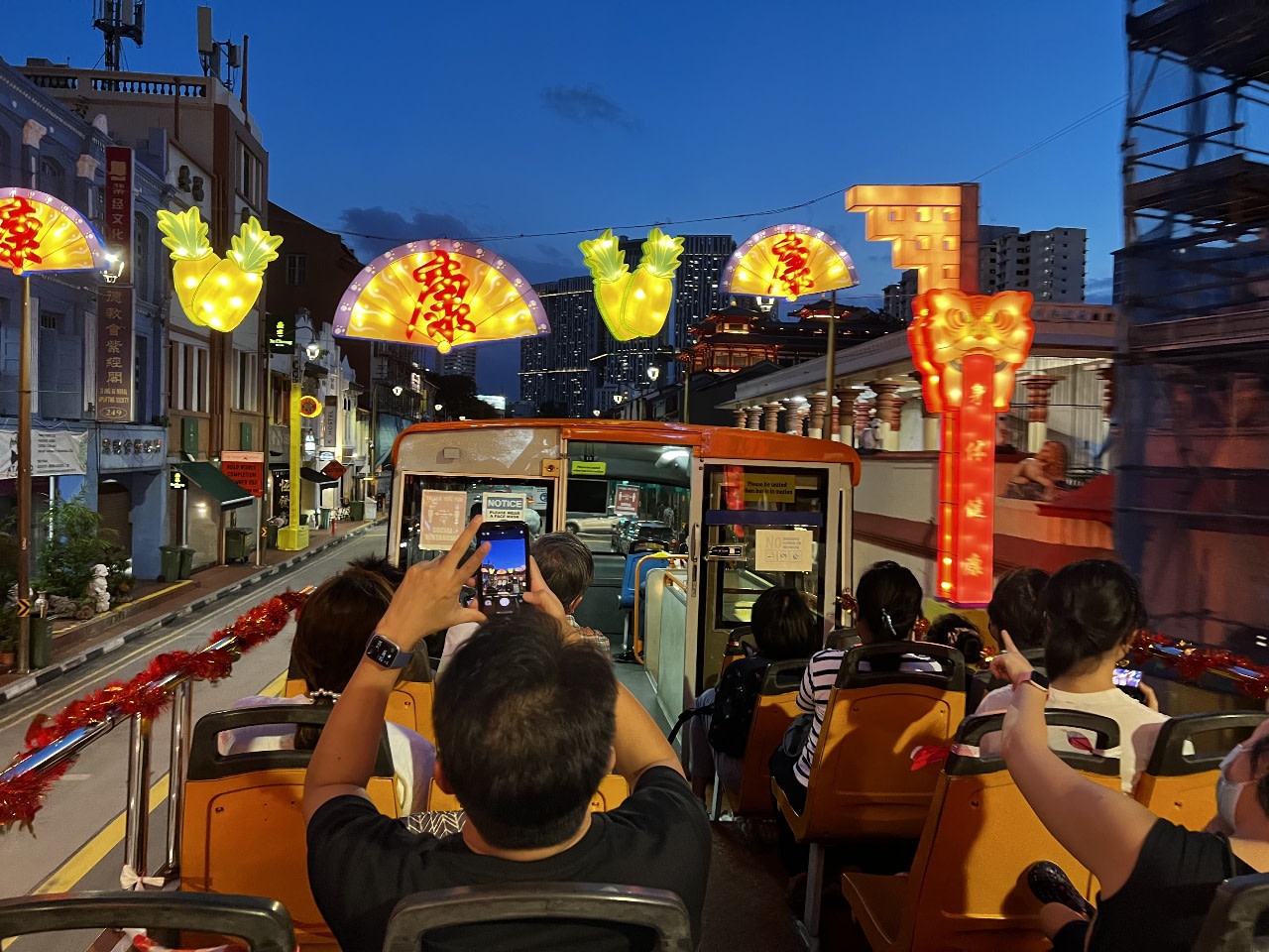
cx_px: 634
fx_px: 953
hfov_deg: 67.3
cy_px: 476
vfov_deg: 53.1
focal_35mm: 26
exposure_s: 1/50
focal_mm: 5.7
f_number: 1.5
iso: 320
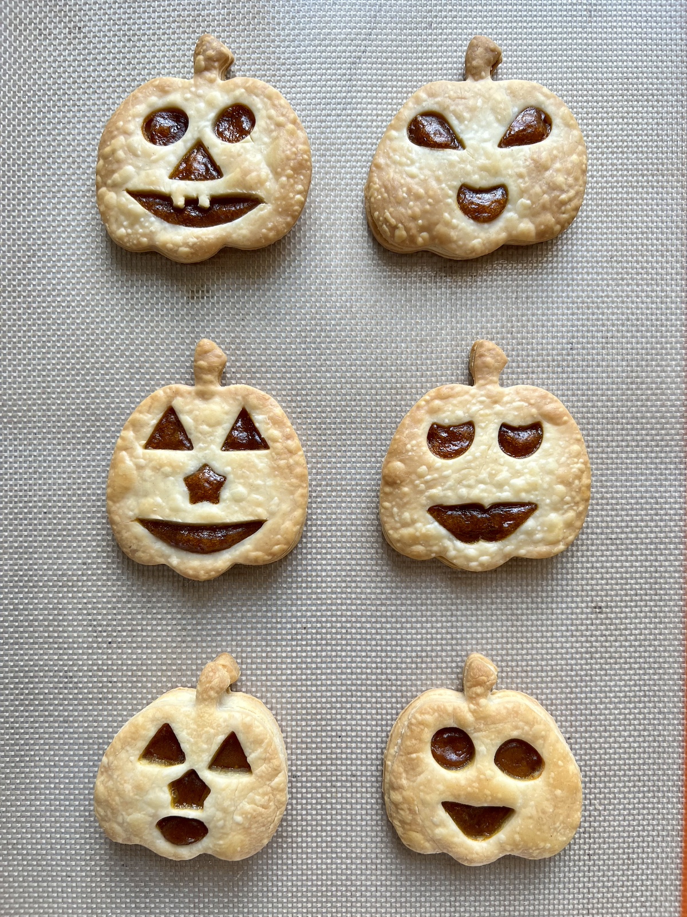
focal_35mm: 26
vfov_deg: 67.3
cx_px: 344
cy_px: 458
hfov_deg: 53.1
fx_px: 688
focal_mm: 5.7
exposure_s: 1/121
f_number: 1.5
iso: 64
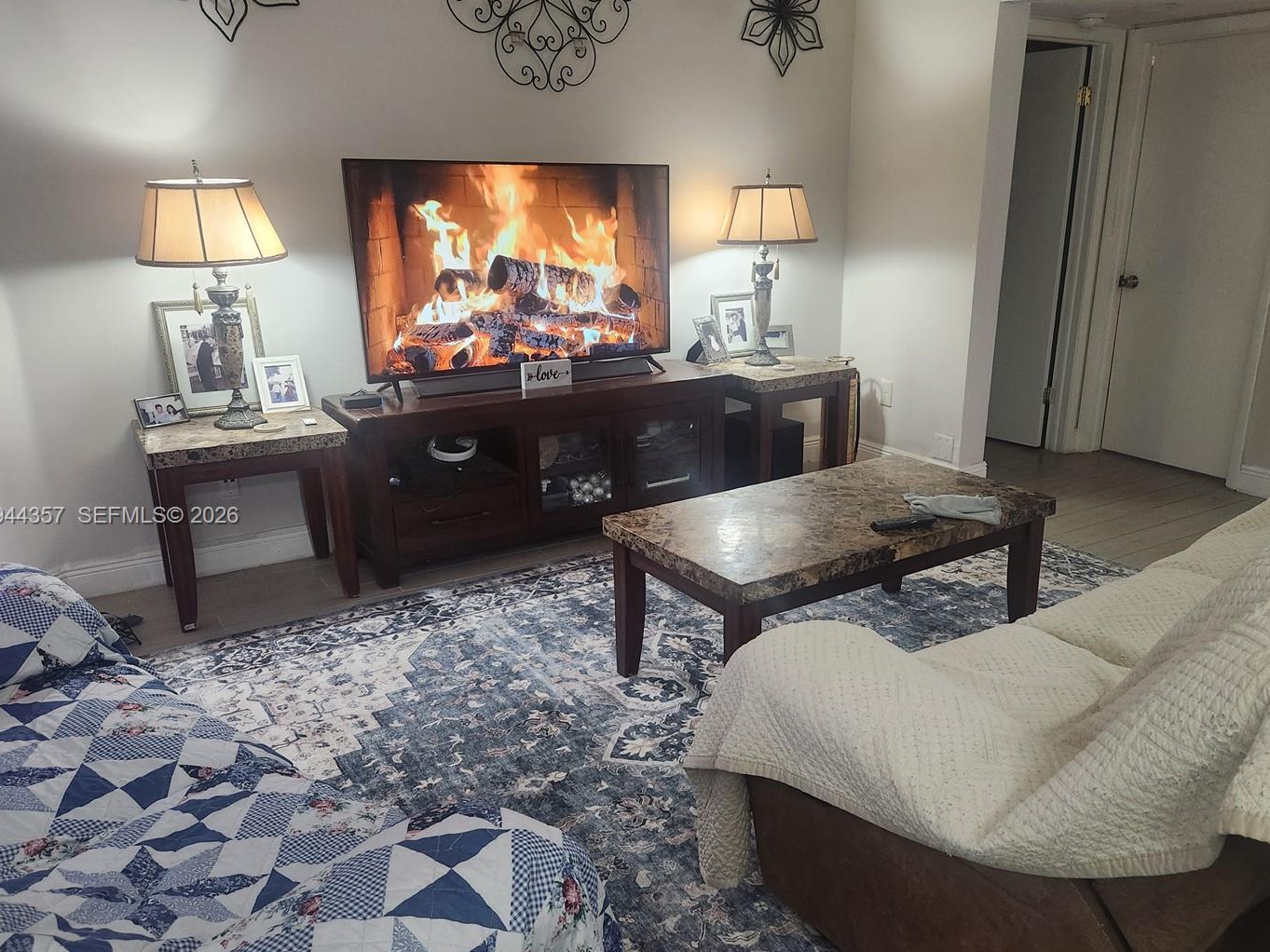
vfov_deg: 51.3
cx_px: 694
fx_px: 990
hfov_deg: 65.2
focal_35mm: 27
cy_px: 517
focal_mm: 5.4
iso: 640
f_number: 1.8
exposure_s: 1/120
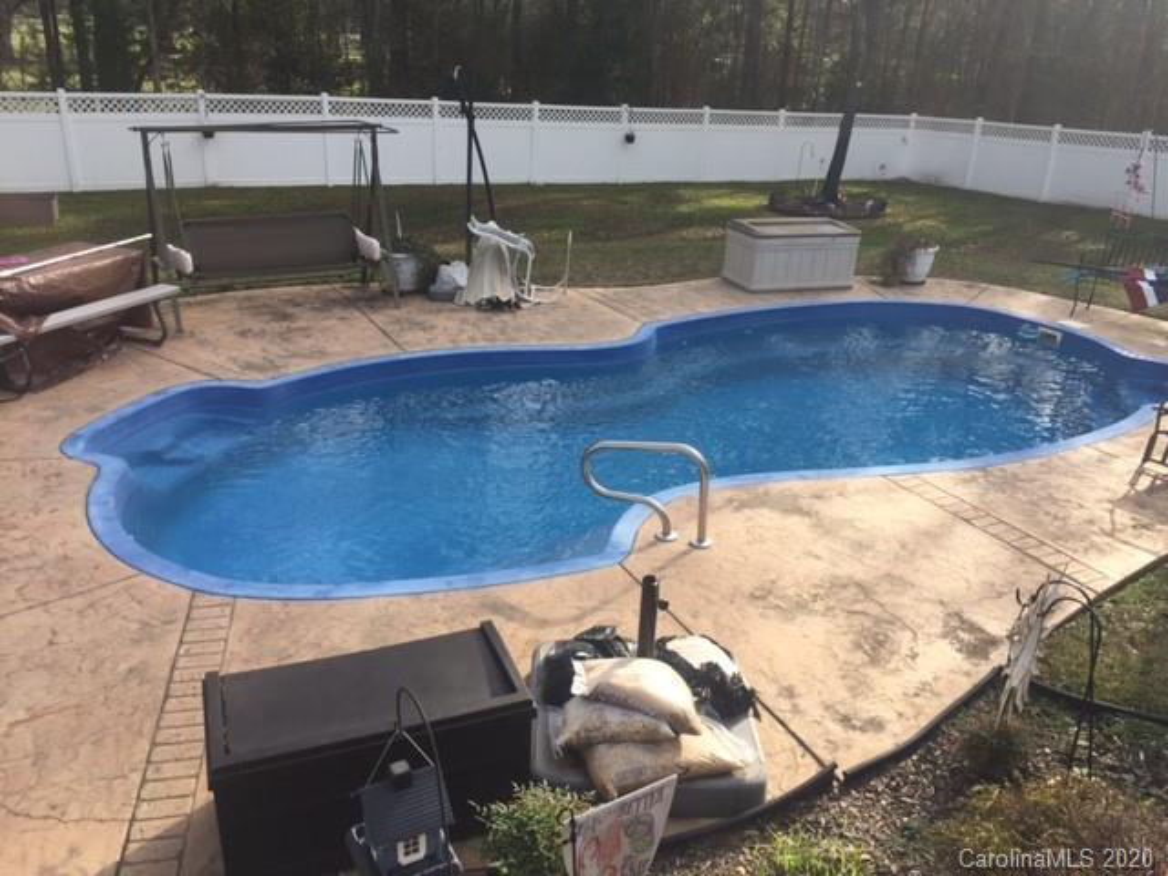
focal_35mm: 29
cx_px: 584
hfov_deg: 61.7
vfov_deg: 48.2
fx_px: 979
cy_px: 438
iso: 32
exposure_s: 1/842
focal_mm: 4.15
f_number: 2.2
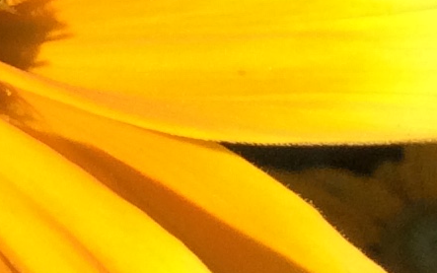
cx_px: -724
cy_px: -46
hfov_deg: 9.1
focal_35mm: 198
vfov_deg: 6.6
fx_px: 2358
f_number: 2.4
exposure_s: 1/1789
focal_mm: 3.3
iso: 32
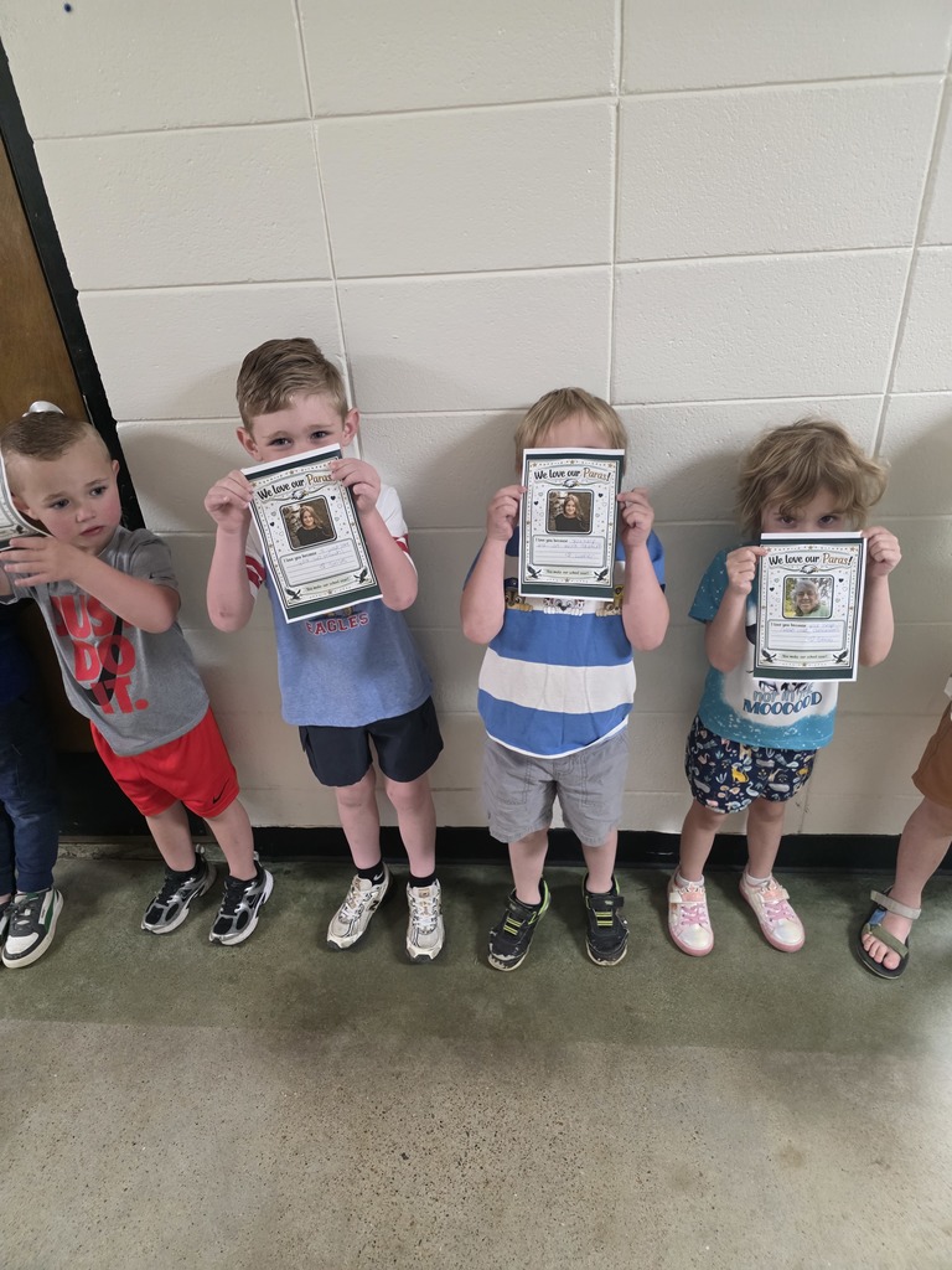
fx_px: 843
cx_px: 476
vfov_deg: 73.9
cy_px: 635
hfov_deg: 58.9
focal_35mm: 23
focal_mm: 6.3
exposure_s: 1/120
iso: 1000
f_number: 1.7
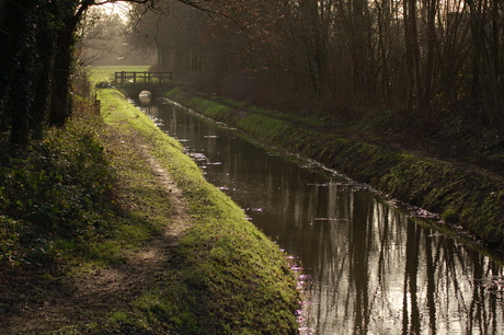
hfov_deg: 19.5
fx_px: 1469
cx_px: 252
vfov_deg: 13.0
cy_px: 168
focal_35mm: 105
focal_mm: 70
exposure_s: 1/640
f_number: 6.3
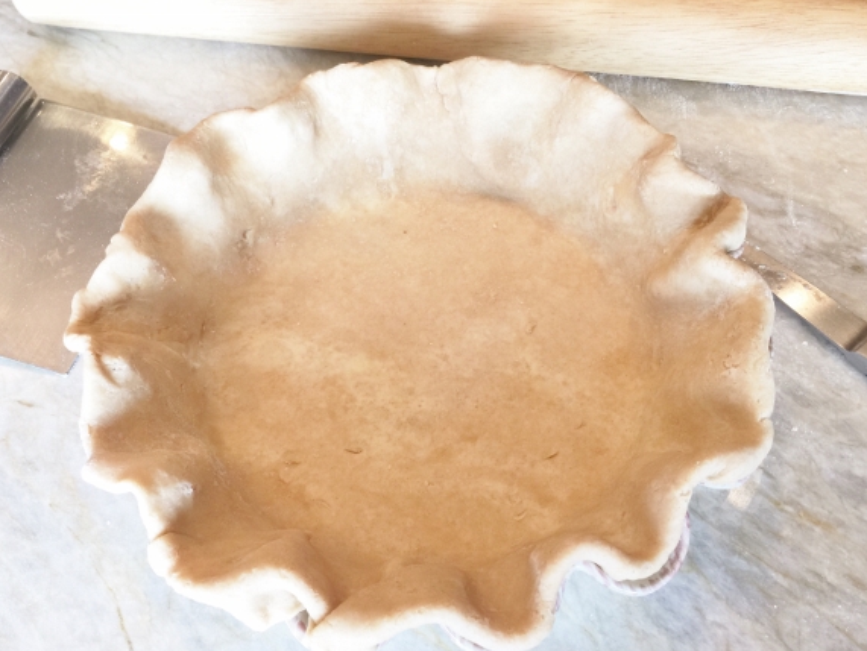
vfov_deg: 43.0
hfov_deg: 55.3
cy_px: 337
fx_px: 827
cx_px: 442
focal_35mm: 33
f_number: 2.2
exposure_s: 1/30
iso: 32
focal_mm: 4.15
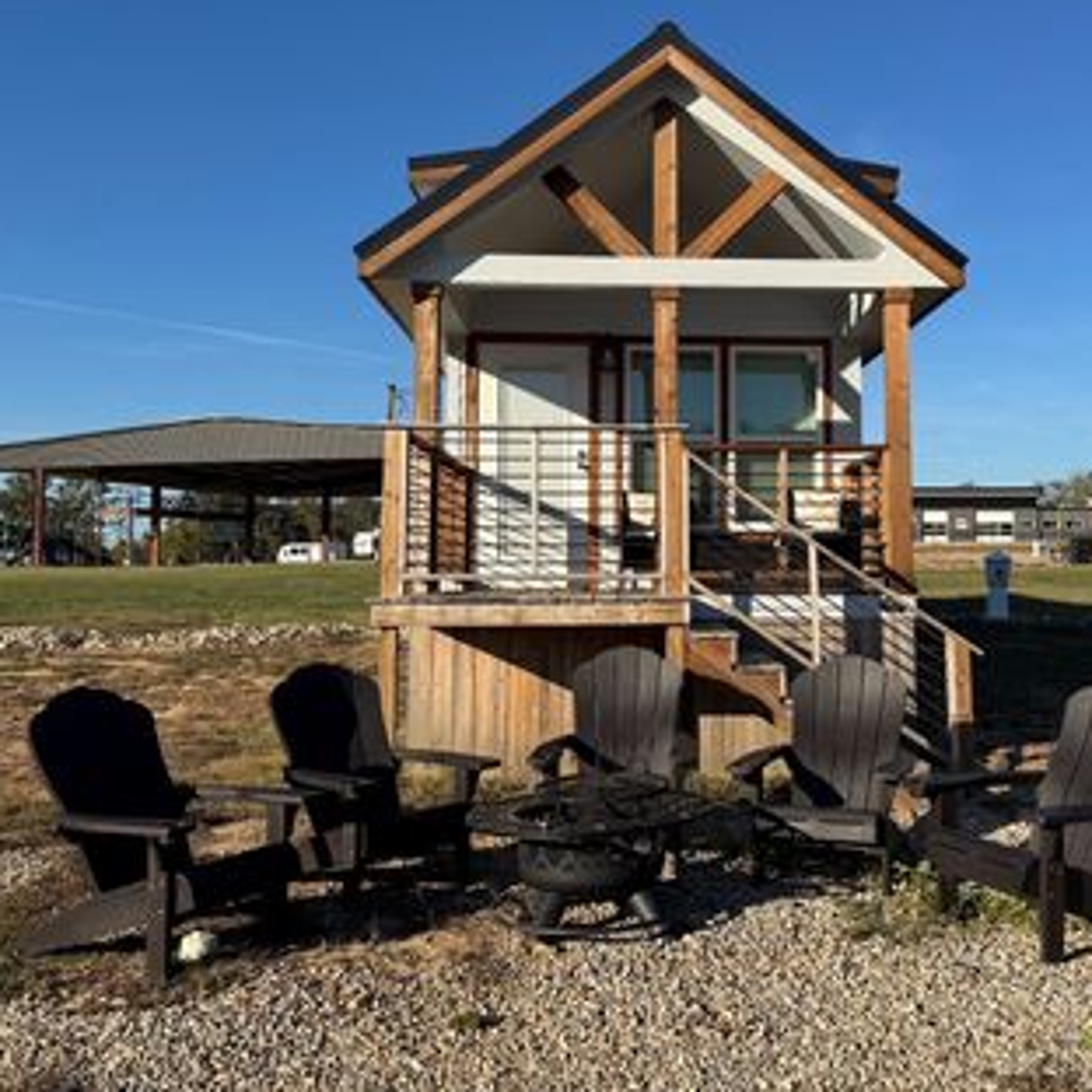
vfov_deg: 48.3
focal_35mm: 34
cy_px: 471
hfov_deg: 47.9
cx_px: 696
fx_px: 1213
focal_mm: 6.76
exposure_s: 1/5348
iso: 80
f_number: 1.78
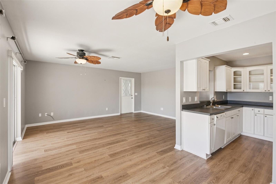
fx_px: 123
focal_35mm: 16
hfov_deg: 96.7
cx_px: 138
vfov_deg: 73.7
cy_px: 92
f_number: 8
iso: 400
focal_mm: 16
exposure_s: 1/50
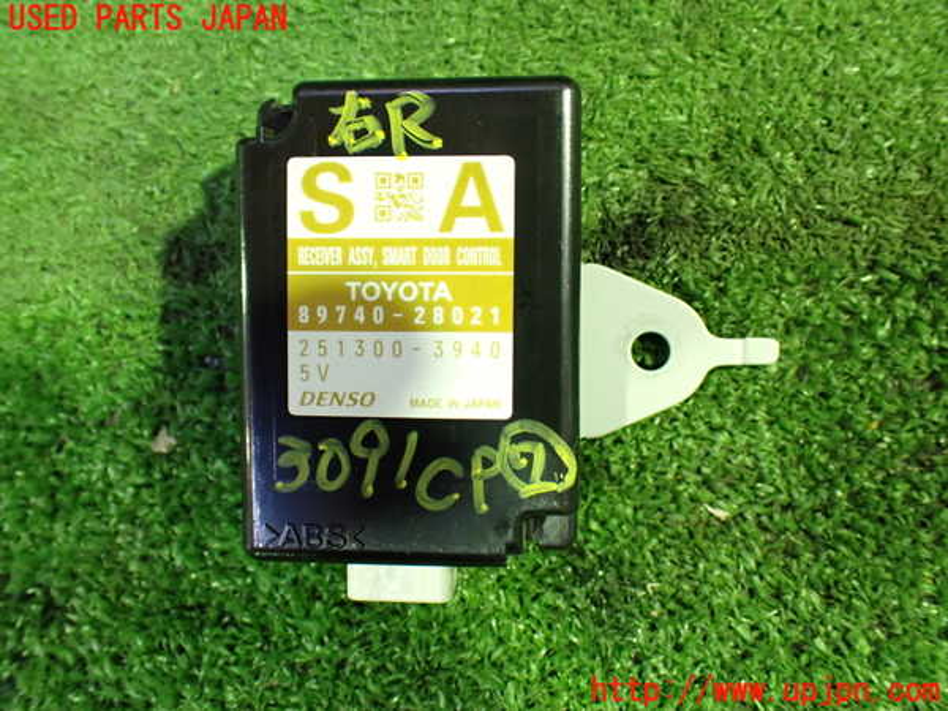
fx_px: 822
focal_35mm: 30
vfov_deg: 46.8
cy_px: 356
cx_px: 474
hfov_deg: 60.0
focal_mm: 5.4
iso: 1000
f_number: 2.3
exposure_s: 1/30
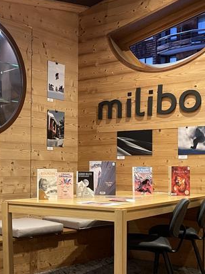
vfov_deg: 37.2
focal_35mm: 51
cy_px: 175
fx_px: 403
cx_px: 44
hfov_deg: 28.0
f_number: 1.6
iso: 400
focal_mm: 4.2
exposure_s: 1/33
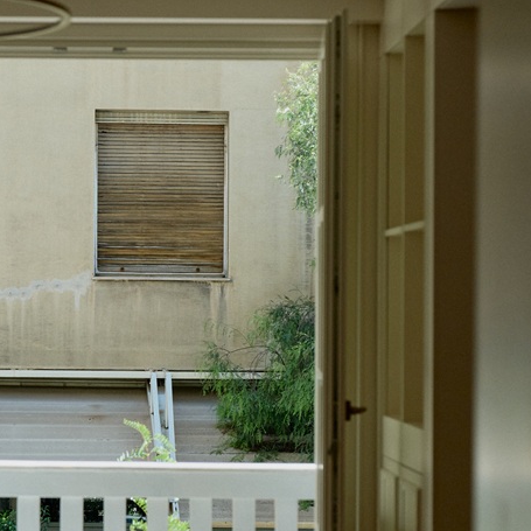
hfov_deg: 15.5
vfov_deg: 15.6
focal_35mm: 112
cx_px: 110
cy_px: 270
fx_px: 1944
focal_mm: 50
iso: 640
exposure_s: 1/2000
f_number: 2.8
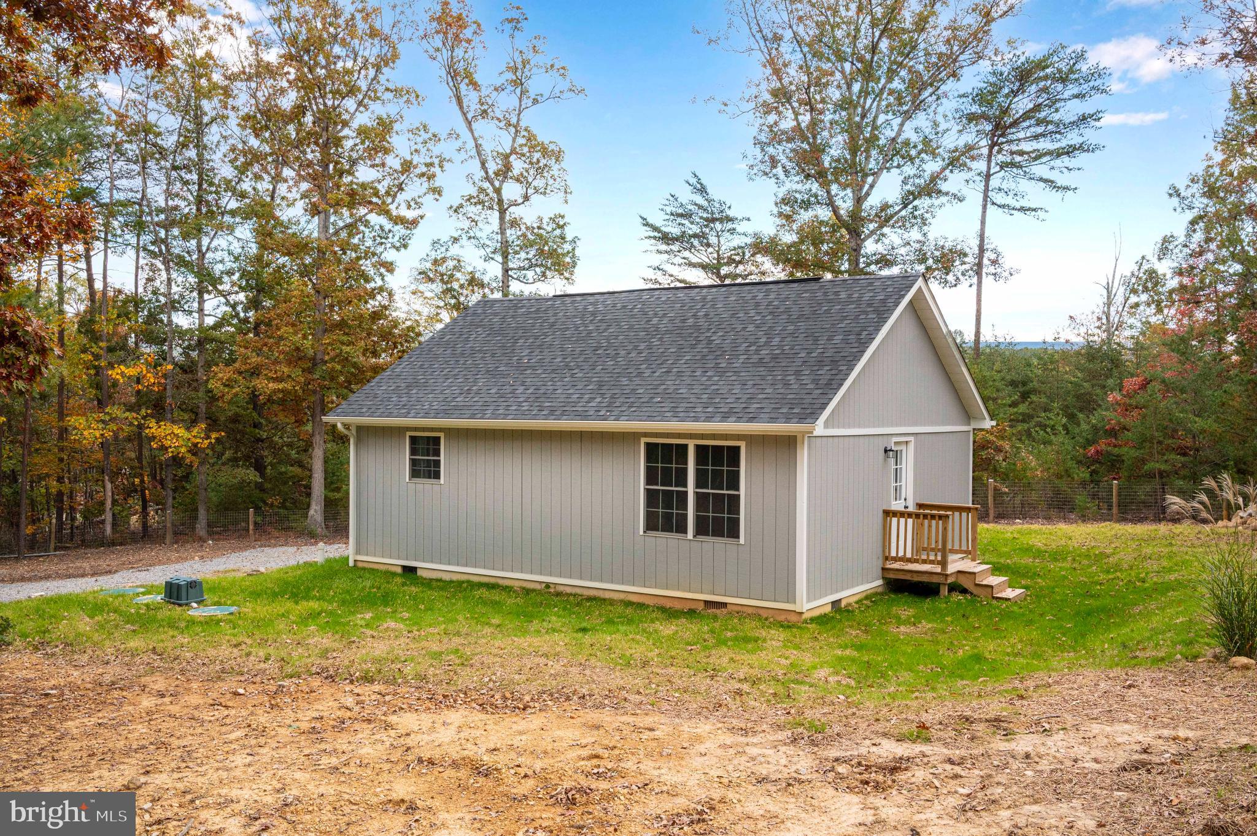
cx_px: 628
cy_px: 418
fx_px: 1134
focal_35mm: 32
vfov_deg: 40.5
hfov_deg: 58.0
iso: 1000
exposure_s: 1/400
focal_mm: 32.5
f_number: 10
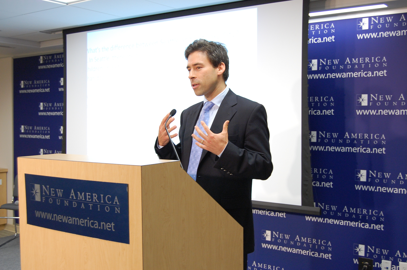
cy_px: 135
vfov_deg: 29.8
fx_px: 508
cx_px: 204
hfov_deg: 43.7
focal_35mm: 45
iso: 800
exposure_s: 1/30
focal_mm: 30
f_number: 5.6
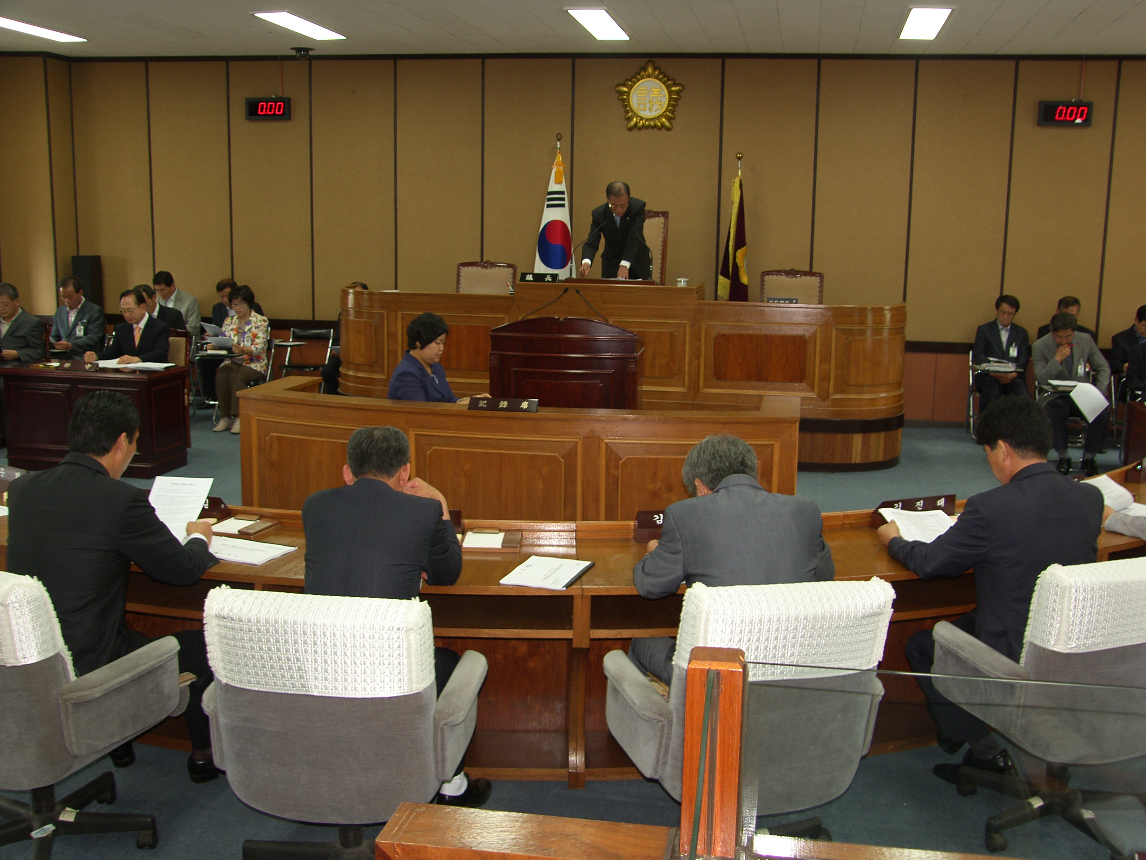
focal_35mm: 35
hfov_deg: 52.6
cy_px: 430
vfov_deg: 40.7
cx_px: 573
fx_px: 1159
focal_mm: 9
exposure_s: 1/30
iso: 64
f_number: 2.2
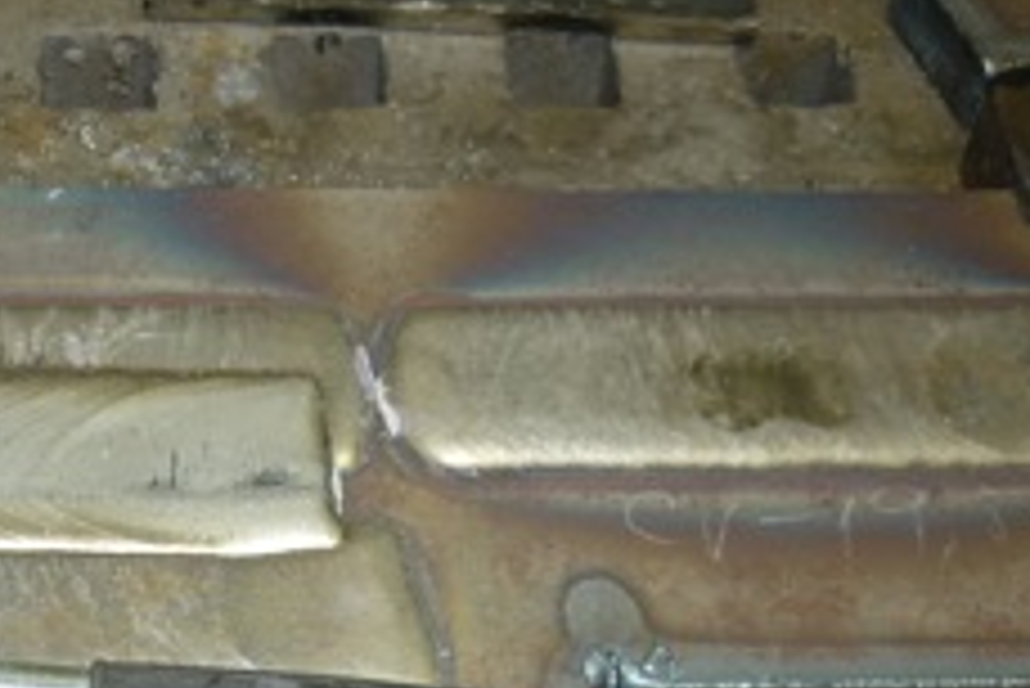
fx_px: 1889
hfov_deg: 29.6
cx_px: 171
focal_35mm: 66
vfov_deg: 20.5
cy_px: 490
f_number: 2.8
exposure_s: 1/30
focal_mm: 5.5
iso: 100
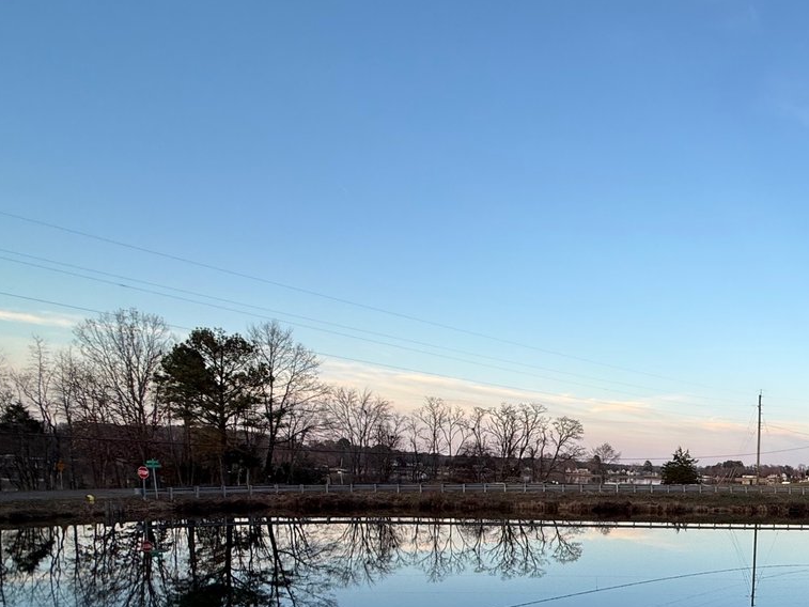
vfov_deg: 45.6
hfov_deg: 54.0
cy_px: 534
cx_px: 752
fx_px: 654
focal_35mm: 28
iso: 50
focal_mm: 2.22
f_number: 2.2
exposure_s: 1/174
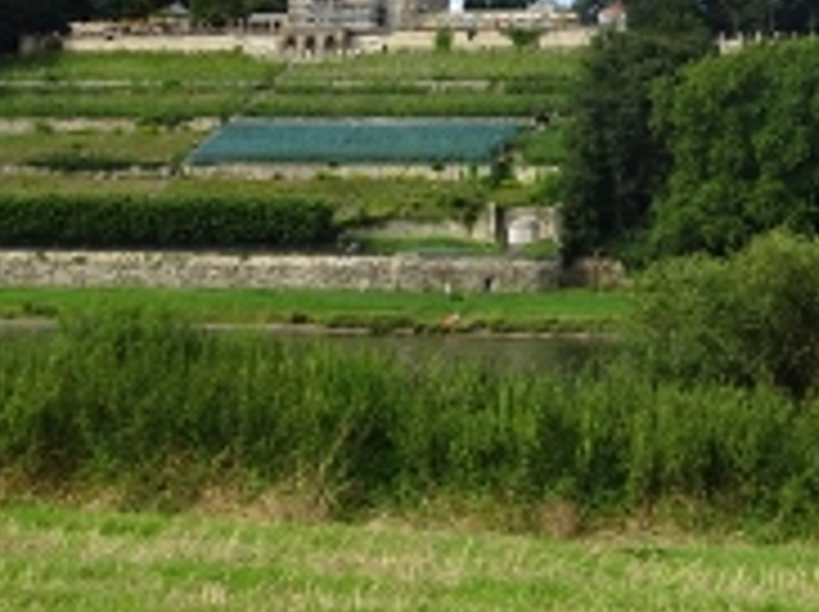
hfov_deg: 29.0
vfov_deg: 21.7
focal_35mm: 66
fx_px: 1559
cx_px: 612
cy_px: 72
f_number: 3.5
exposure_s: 1/500
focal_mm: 5.09
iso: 80
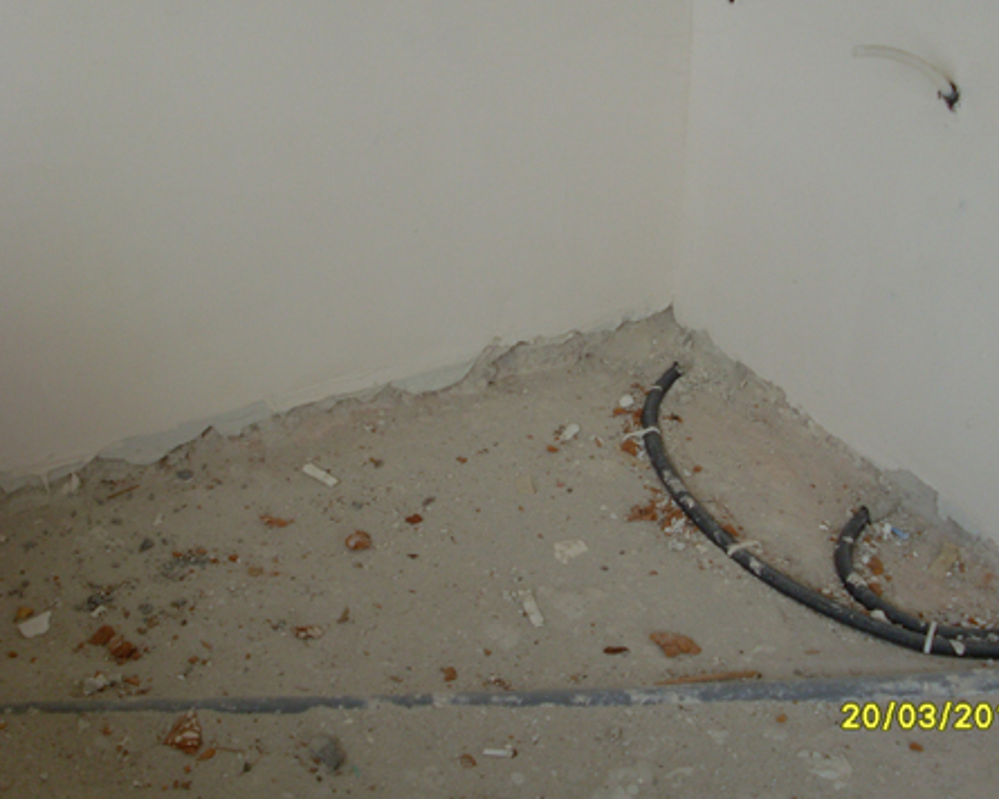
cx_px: 546
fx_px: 1478
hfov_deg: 37.3
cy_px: 310
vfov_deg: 30.2
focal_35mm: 50
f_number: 7.7
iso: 80
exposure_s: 1/90
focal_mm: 6.3
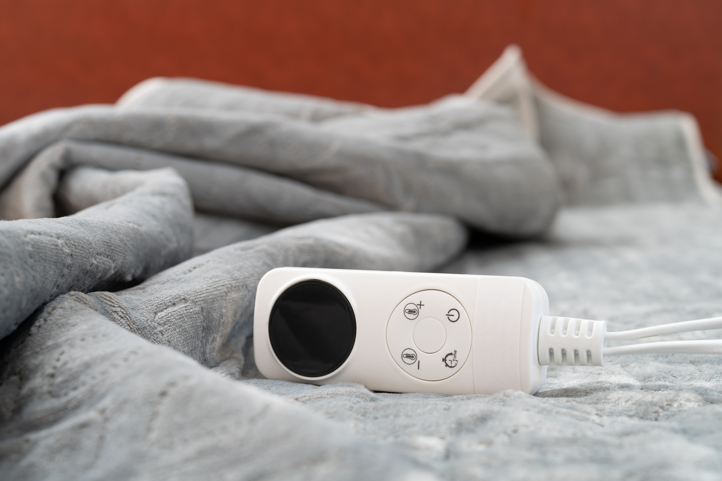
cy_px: 240
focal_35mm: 60
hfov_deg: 33.4
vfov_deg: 22.6
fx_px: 1203
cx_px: 361
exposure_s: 1/160
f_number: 7.1
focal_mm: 60
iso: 160
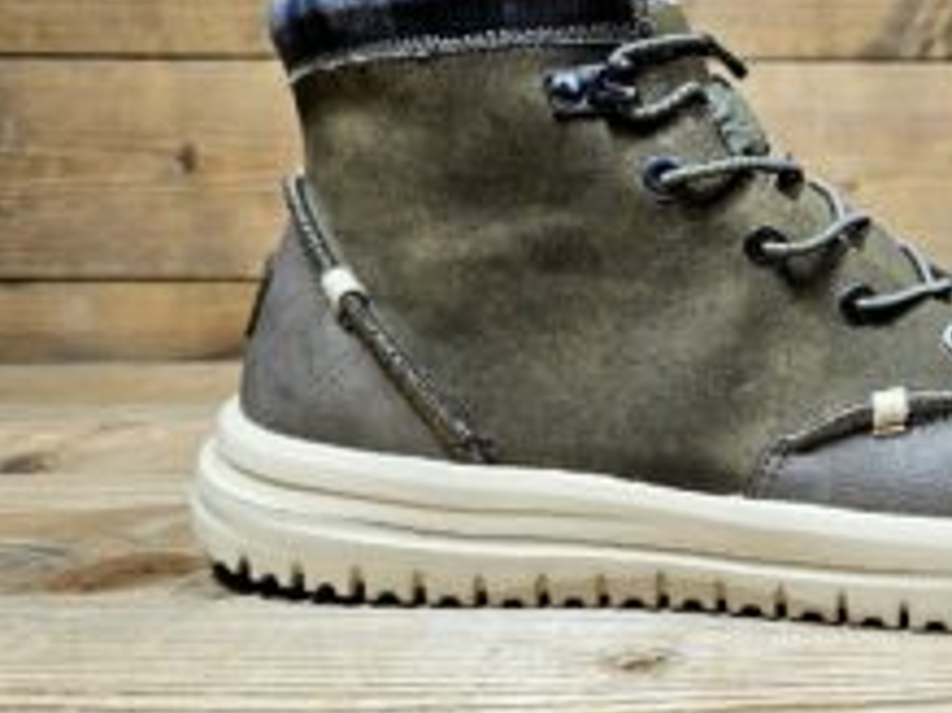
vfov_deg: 34.3
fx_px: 1154
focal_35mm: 42
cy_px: 322
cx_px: 761
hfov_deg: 42.8
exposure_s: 1/100
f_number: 1.8
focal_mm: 5.4
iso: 50
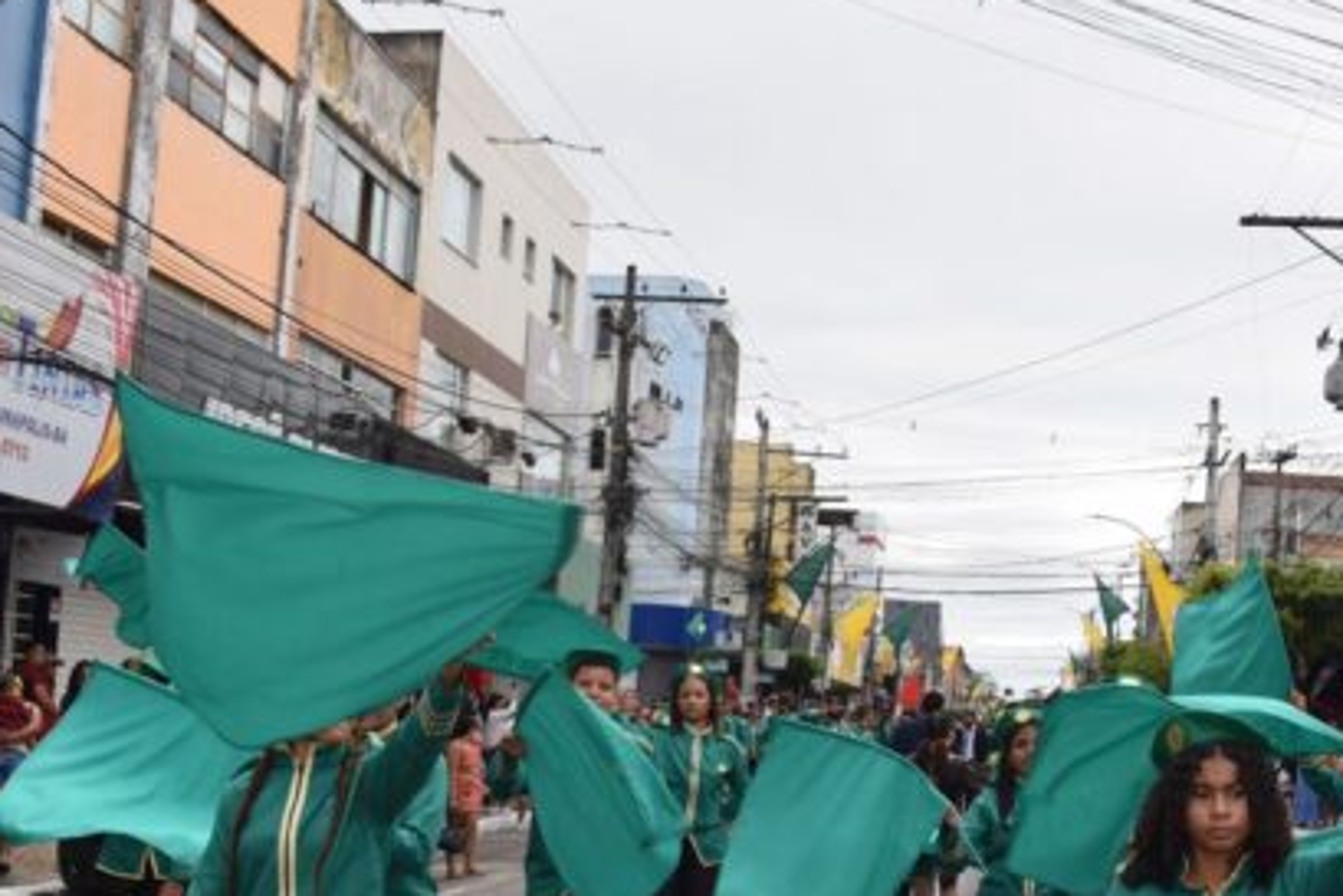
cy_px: 635
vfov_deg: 27.3
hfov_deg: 40.3
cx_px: 716
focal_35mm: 49
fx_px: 1829
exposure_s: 1/200
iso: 100
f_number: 8
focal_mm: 18
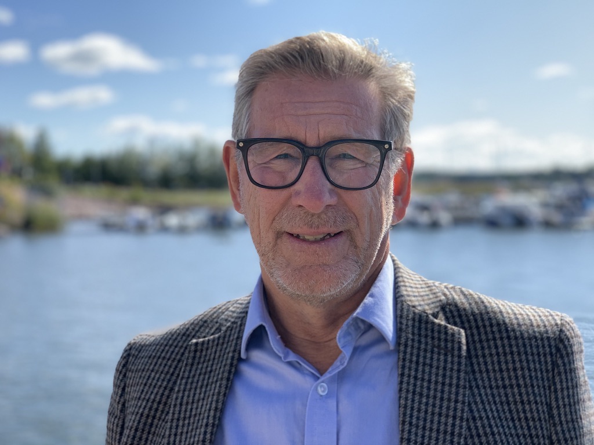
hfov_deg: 36.8
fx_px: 892
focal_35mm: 52
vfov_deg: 28.0
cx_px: 297
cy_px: 222
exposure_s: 1/470
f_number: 2.4
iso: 16
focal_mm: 6
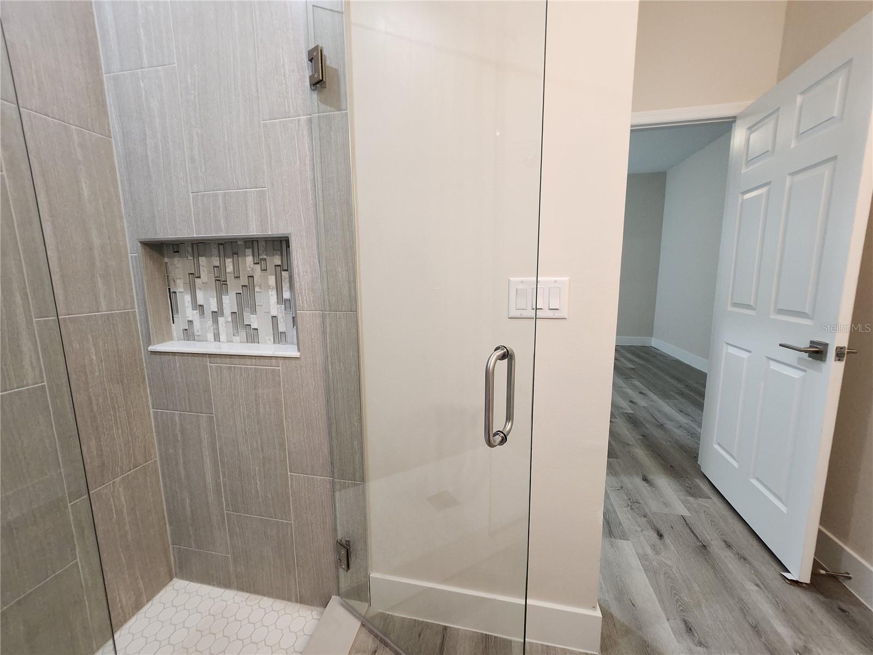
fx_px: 328
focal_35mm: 13
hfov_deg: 106.2
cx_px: 436
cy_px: 328
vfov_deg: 89.9
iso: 200
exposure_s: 1/60
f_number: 2.2
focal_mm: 1.74
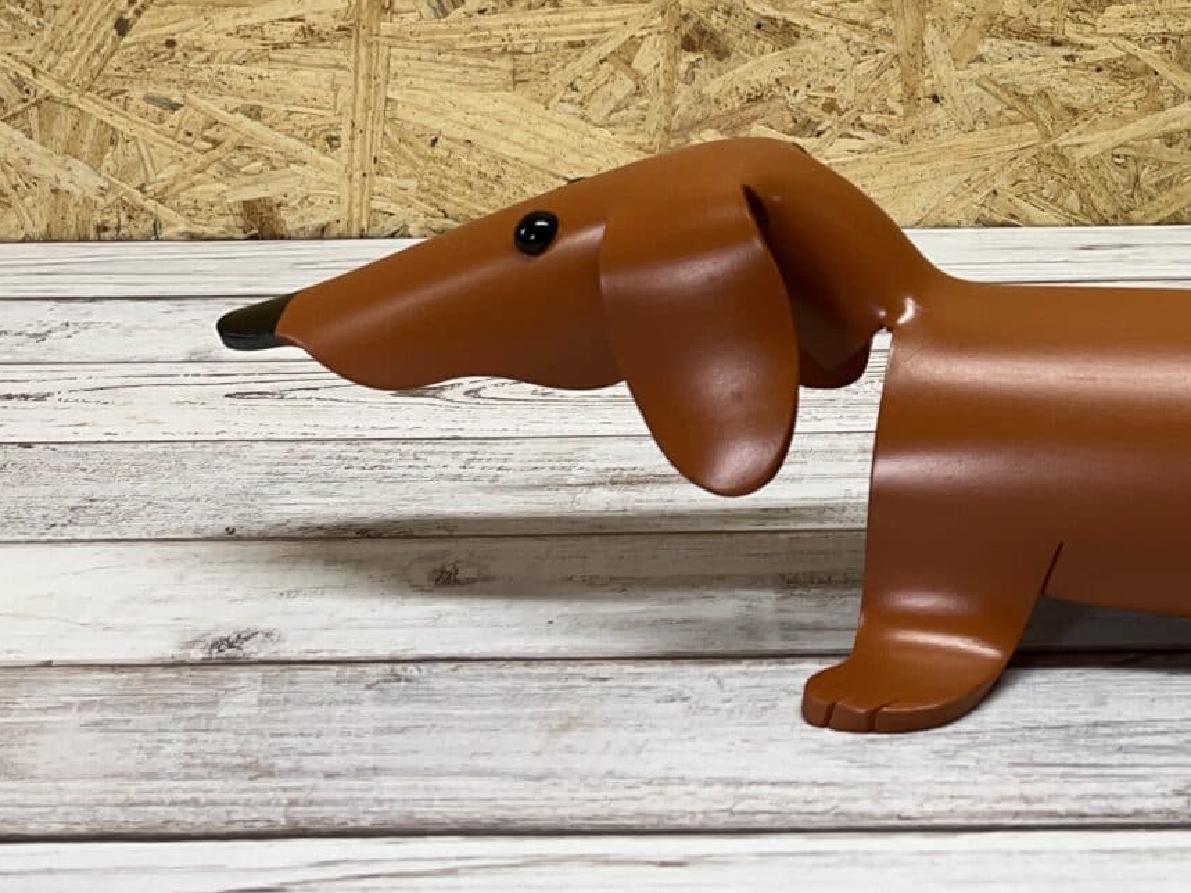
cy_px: 96
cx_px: 1079
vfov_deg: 23.1
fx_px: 2133
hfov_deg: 29.8
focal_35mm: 62
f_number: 1.6
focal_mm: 5.1
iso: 80
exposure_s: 1/120
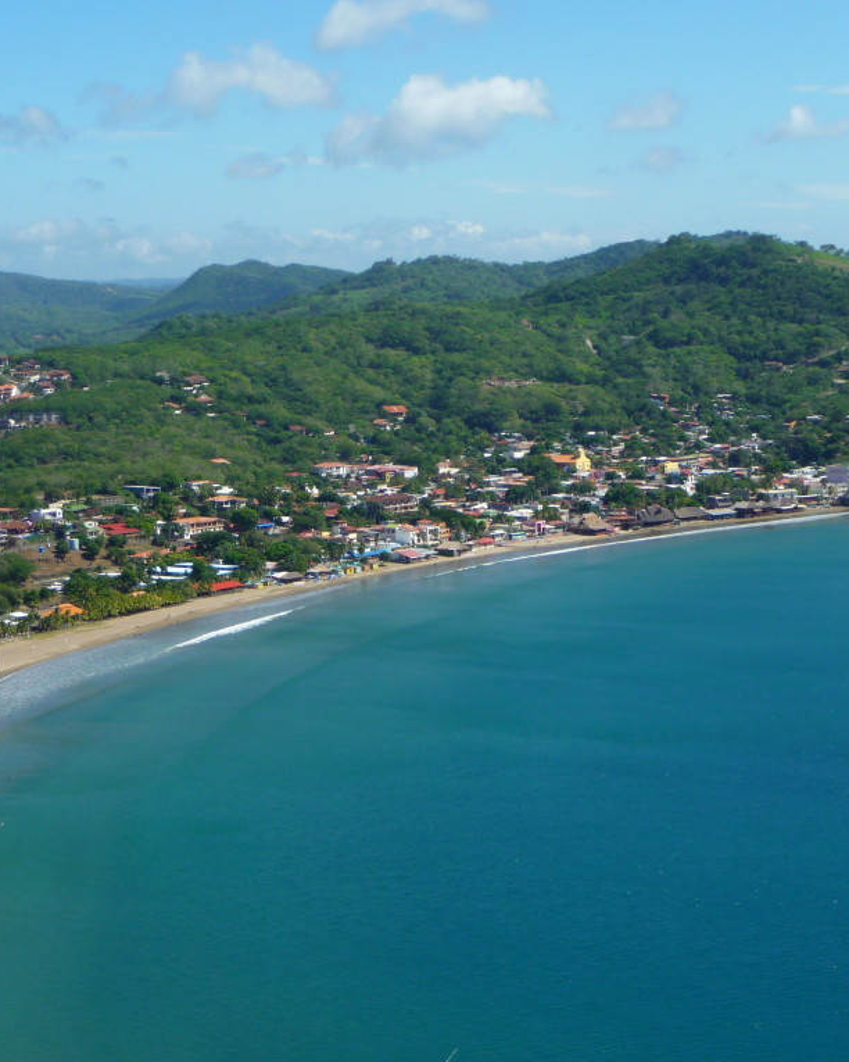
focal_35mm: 81
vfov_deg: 23.6
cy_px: 532
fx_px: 2544
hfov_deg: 18.9
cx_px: 394
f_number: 4.5
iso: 100
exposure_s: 1/800
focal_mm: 10.5
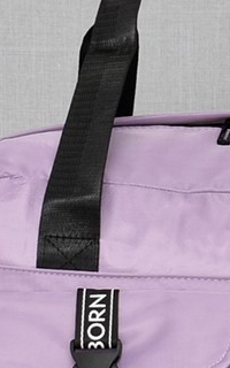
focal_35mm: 208
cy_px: 252
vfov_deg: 10.1
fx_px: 2086
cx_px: 283
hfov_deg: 6.3
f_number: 5.6
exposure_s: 1/60
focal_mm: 34
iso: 100
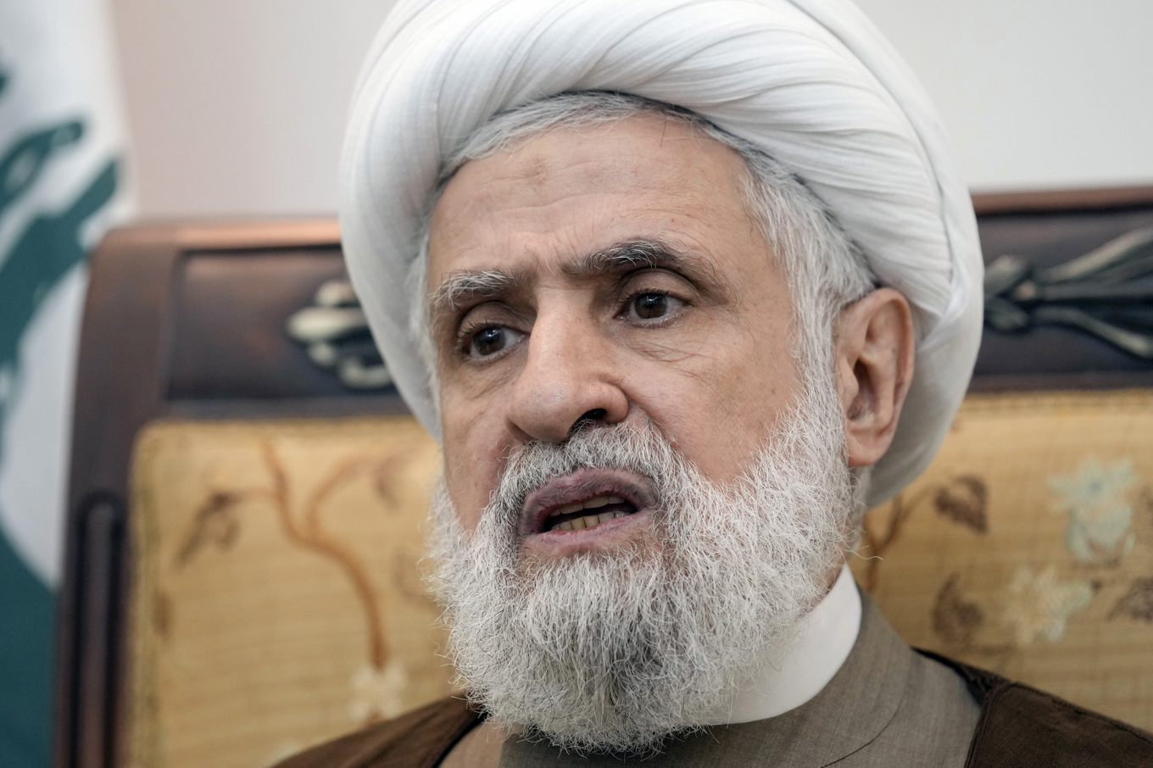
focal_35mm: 200
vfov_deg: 6.9
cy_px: 384
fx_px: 6404
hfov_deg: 10.3
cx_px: 576
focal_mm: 200
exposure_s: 1/200
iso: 1600
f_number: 3.5
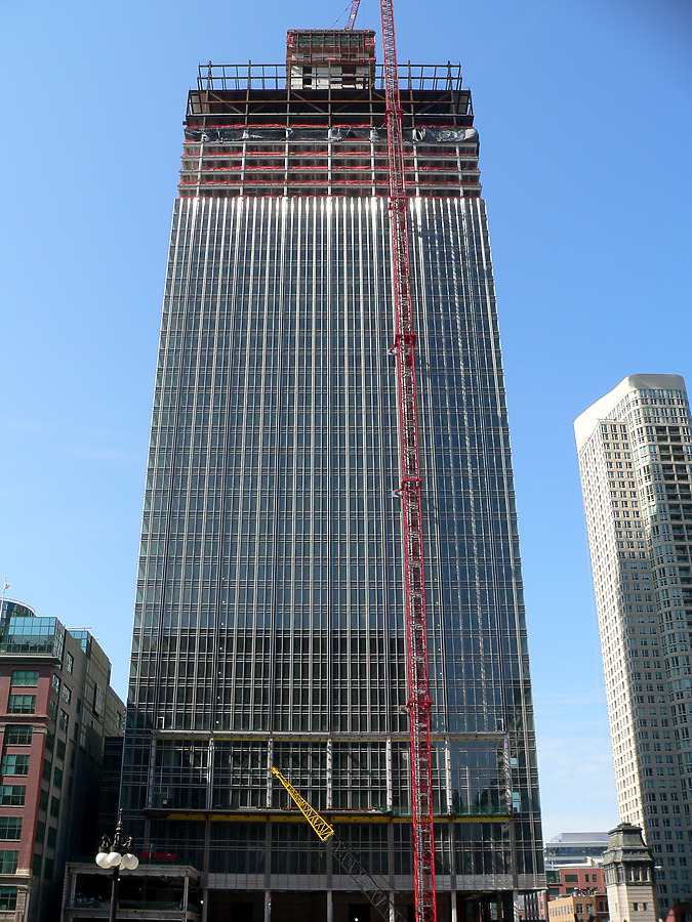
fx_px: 960
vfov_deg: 51.4
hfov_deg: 39.7
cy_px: 461
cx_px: 346
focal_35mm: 36
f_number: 3.7
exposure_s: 1/500
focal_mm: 6
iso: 80
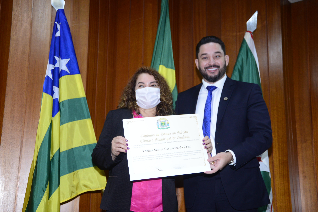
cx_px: 159
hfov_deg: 39.6
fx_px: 442
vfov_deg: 27.0
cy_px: 106
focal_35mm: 50
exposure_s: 1/125
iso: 2000
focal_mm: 50
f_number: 4.8
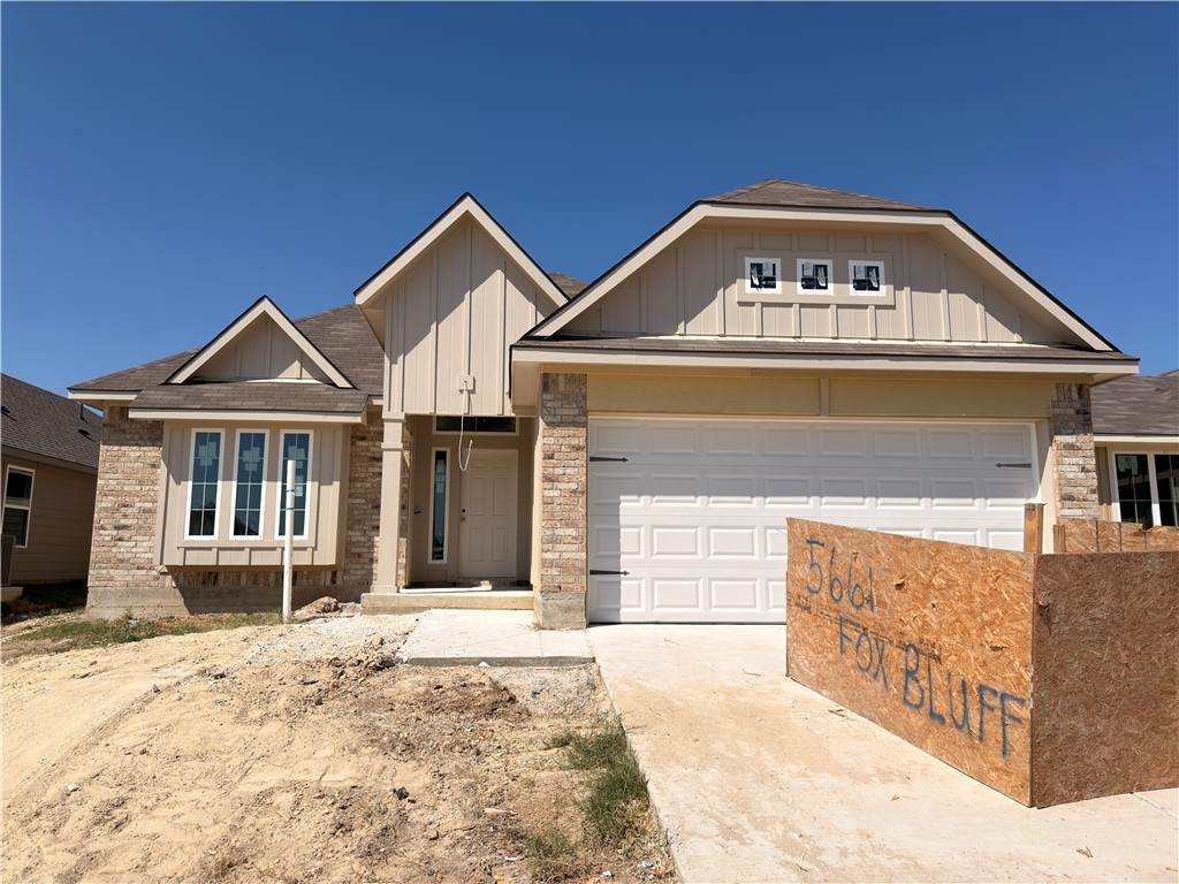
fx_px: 817
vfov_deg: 56.8
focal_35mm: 24
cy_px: 442
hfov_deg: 71.6
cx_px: 590
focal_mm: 6.76
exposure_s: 1/9615
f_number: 1.78
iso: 64
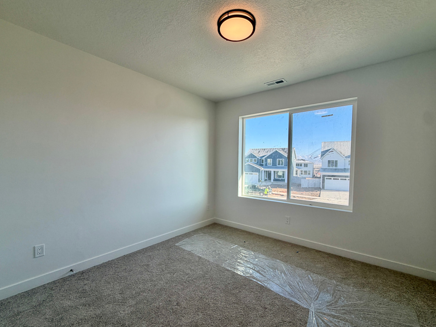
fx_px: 189
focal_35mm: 15
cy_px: 171
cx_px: 226
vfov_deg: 81.7
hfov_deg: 98.1
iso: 40
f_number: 2.2
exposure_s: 1/177
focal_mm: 2.22
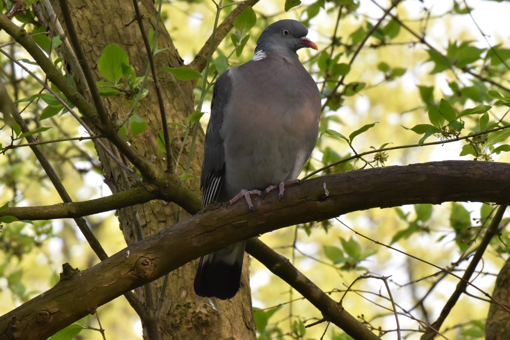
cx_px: 255
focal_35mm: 450
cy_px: 170
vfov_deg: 3.1
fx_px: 6375
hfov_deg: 4.6
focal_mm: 300
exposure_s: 1/100
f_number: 22
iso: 1400
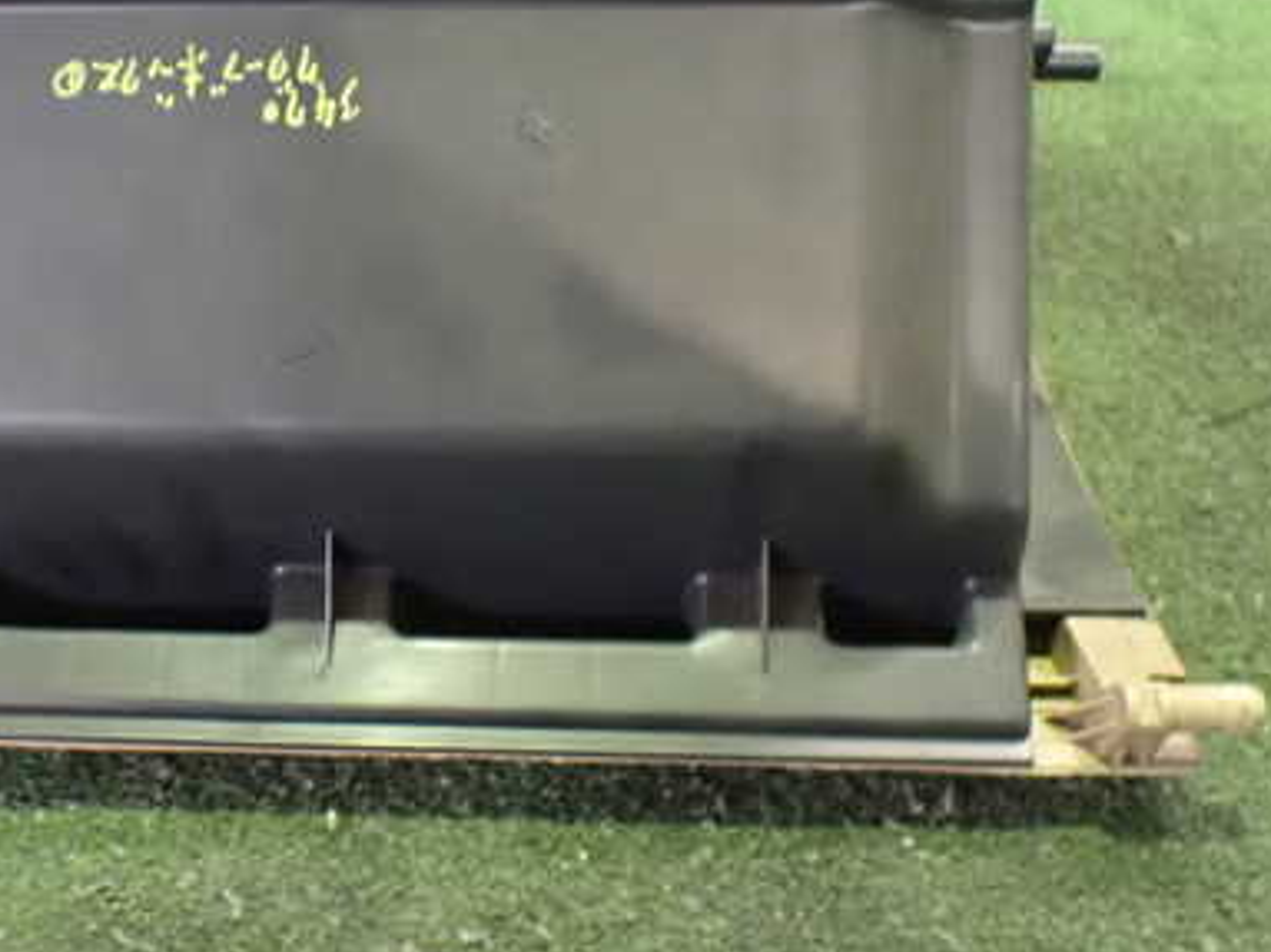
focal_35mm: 47
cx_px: 375
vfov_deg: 30.7
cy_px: 358
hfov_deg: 39.7
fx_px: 1725
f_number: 2.3
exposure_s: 1/30
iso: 1600
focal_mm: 5.4
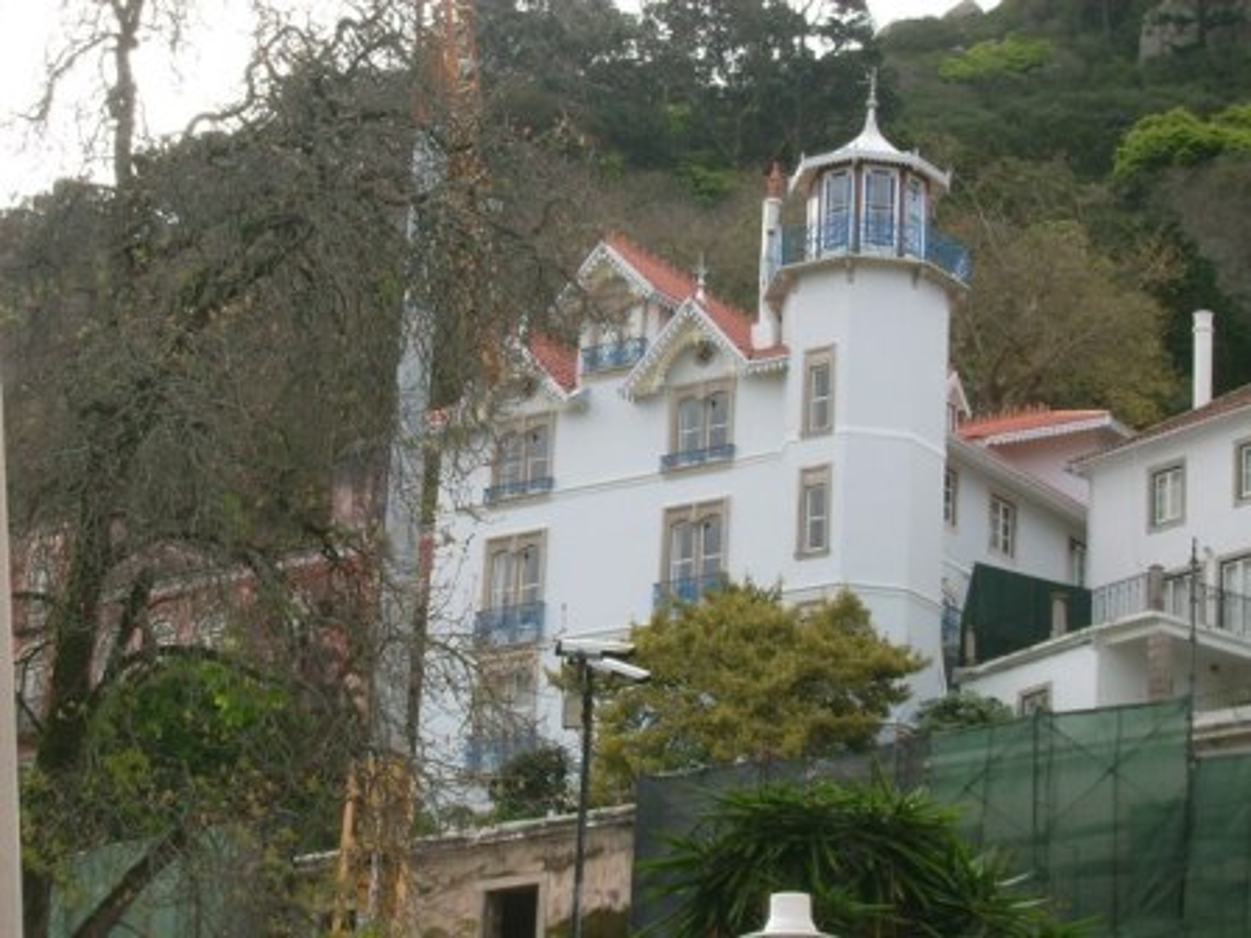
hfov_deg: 19.1
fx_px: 3722
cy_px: 469
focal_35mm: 103
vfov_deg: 14.4
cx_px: 626
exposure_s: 1/60
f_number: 10.1
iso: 50
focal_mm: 17.14
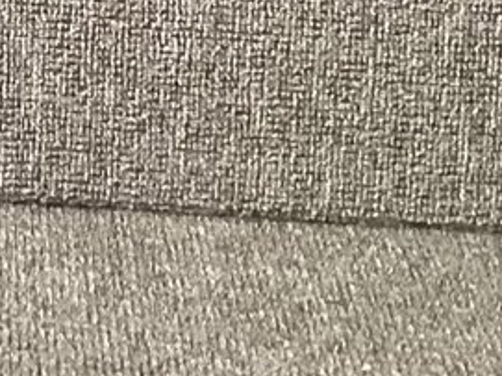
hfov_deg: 10.7
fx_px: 2508
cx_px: -427
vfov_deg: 7.8
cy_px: -601
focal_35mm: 173
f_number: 2.4
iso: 320
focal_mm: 3.3
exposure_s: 1/40
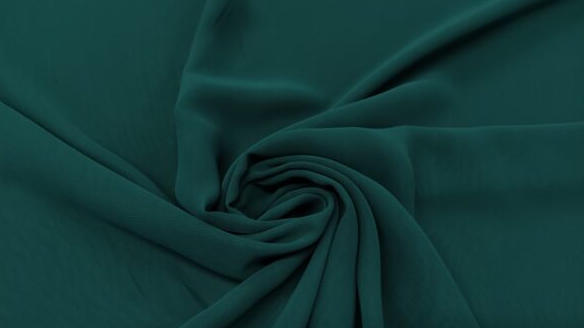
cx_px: 289
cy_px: 204
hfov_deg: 67.9
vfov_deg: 41.2
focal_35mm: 28
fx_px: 433
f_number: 1.89
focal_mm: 5.43
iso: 250
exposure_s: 1/80
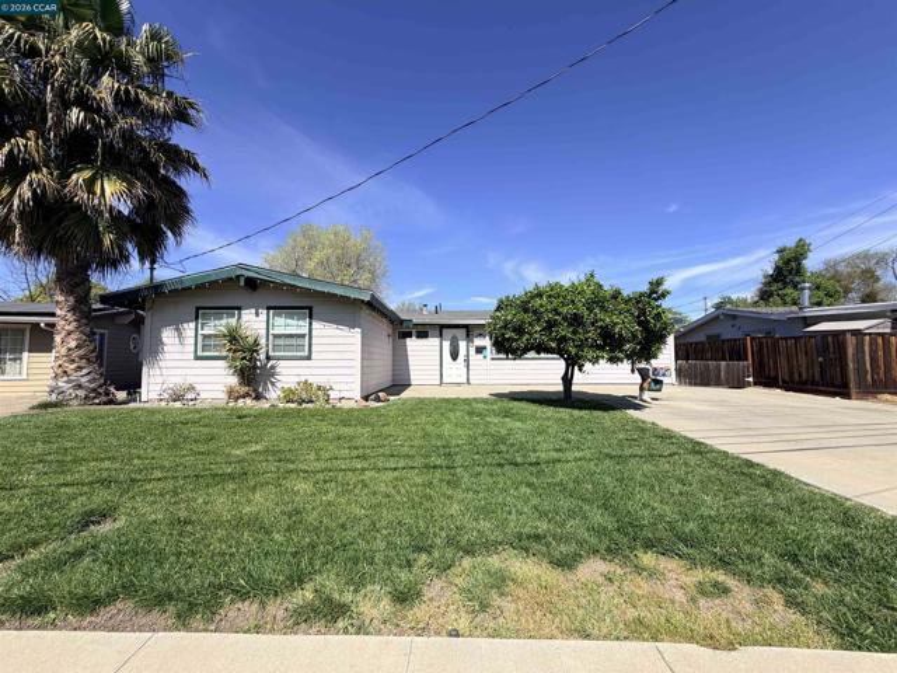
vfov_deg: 85.7
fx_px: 363
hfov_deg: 102.1
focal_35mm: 14
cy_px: 336
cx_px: 448
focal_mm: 2.22
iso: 20
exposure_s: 1/799
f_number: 2.2
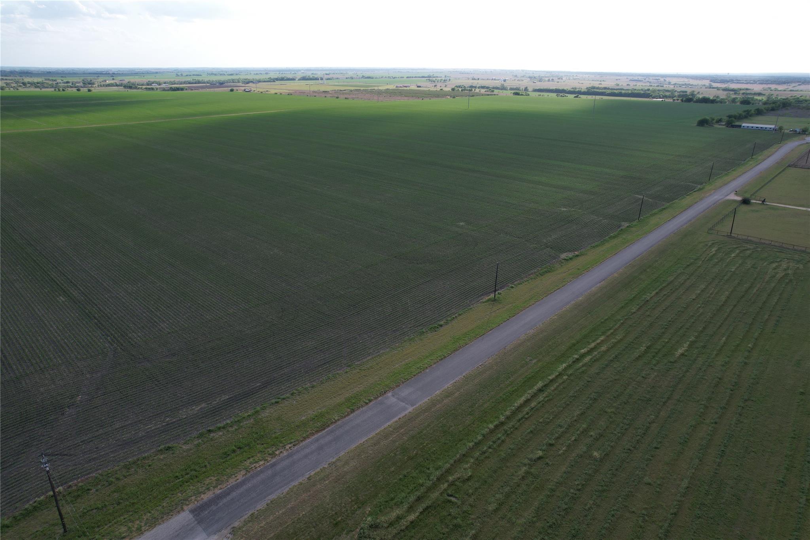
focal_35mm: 22
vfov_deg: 57.2
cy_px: 270
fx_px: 495
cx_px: 405
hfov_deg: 78.6
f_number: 2.8
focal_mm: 8.38
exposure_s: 1/1250
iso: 100
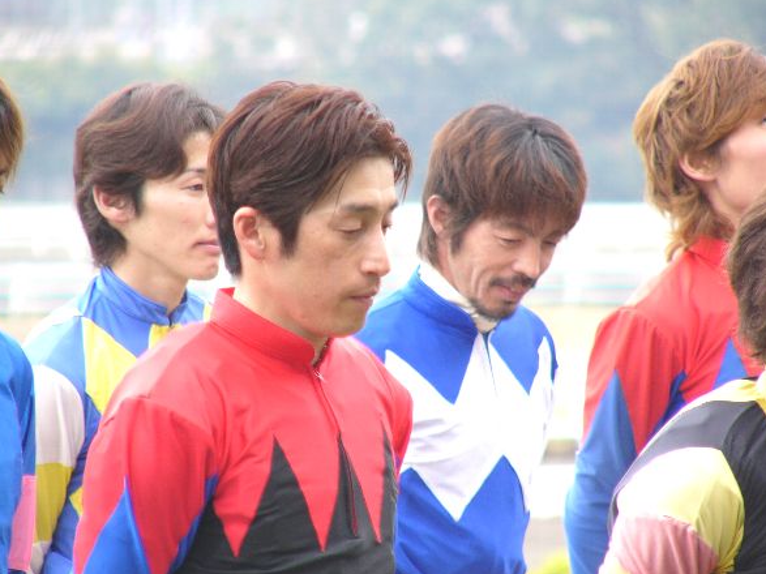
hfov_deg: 4.2
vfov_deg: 3.2
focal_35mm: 471
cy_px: 307
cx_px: 365
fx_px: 10420
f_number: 3.3
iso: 50
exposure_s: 1/100
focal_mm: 72
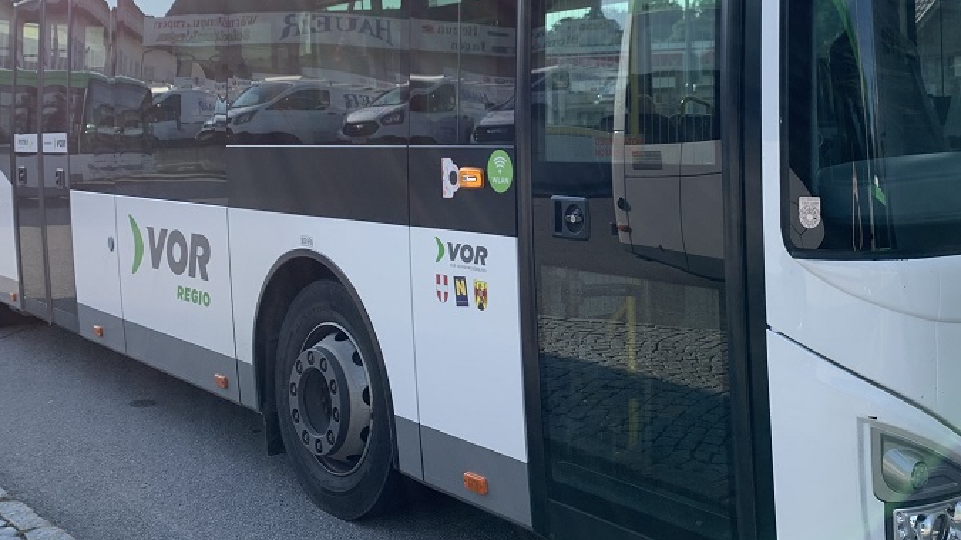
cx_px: 625
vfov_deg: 27.3
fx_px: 1095
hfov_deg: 46.8
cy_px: 134
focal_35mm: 43
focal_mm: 4.25
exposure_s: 1/759
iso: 25
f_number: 1.8
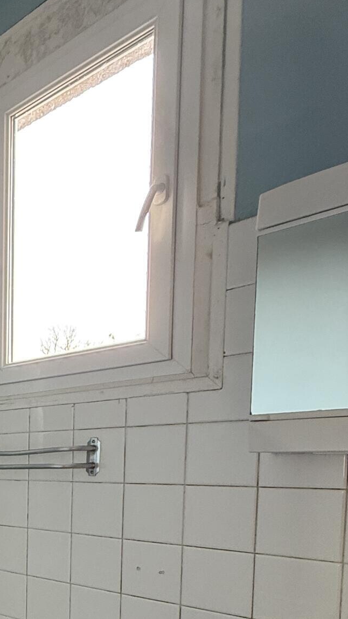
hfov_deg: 26.4
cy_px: 504
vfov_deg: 53.7
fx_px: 558
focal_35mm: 34
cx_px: -158
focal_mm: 2.22
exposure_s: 1/93
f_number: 2.2
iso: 320
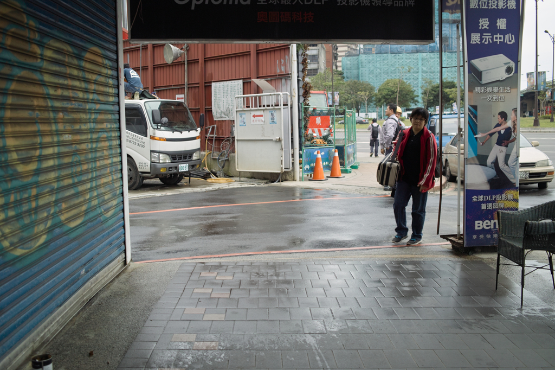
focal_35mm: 41
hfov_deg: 47.4
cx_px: 278
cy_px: 185
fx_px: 632
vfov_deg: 32.6
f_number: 2.8
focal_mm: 24.2
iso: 100
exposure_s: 1/160
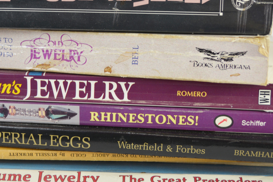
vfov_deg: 17.7
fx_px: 584
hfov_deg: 26.2
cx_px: 102
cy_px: 75
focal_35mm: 77
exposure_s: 1/80
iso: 400
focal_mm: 30
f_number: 4.5
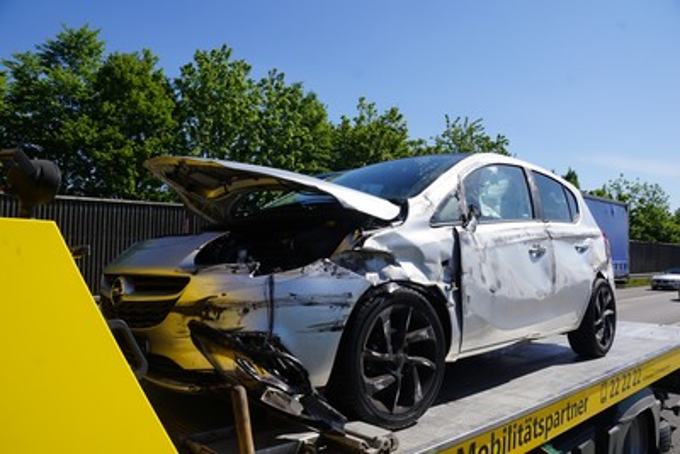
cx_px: 340
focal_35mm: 27
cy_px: 227
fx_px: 510
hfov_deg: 67.4
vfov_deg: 48.0
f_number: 10
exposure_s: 1/200
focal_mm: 18
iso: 100
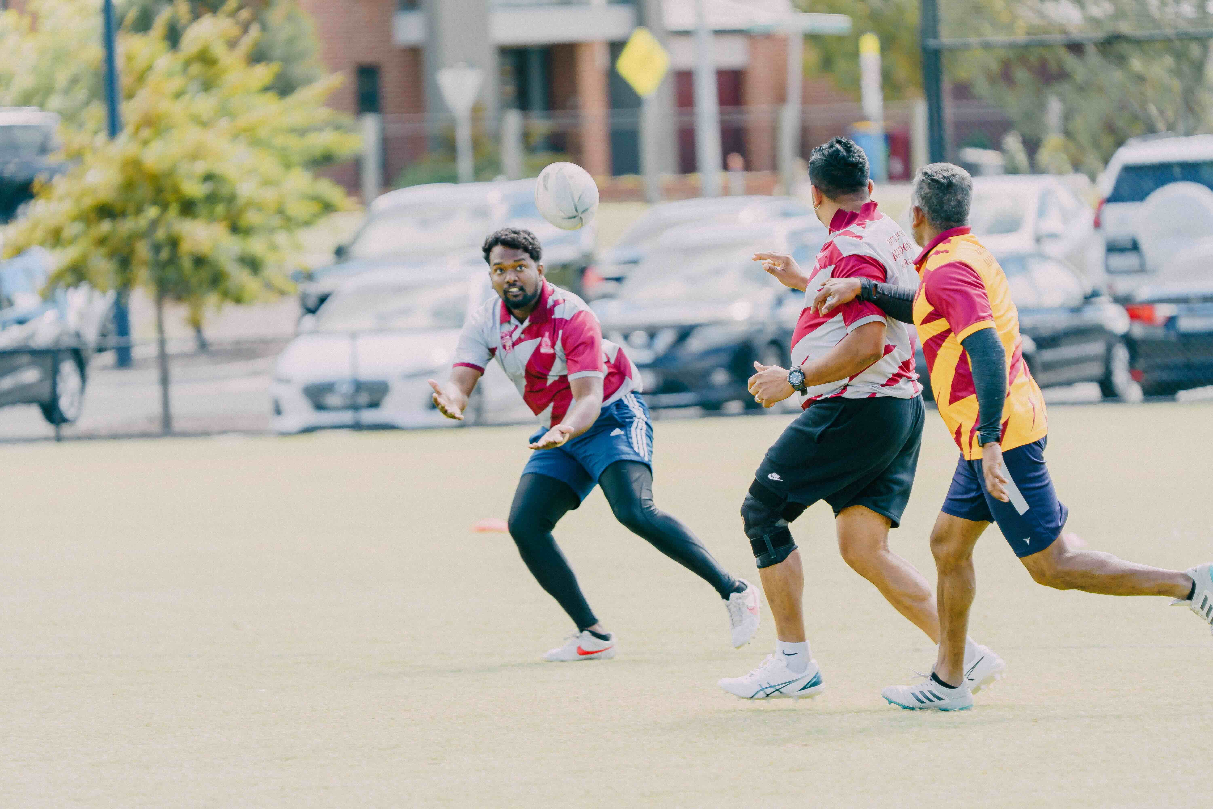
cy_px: 404
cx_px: 606
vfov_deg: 3.6
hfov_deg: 5.4
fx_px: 12870
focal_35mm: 382
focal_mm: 382
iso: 200
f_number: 6.3
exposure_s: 1/500
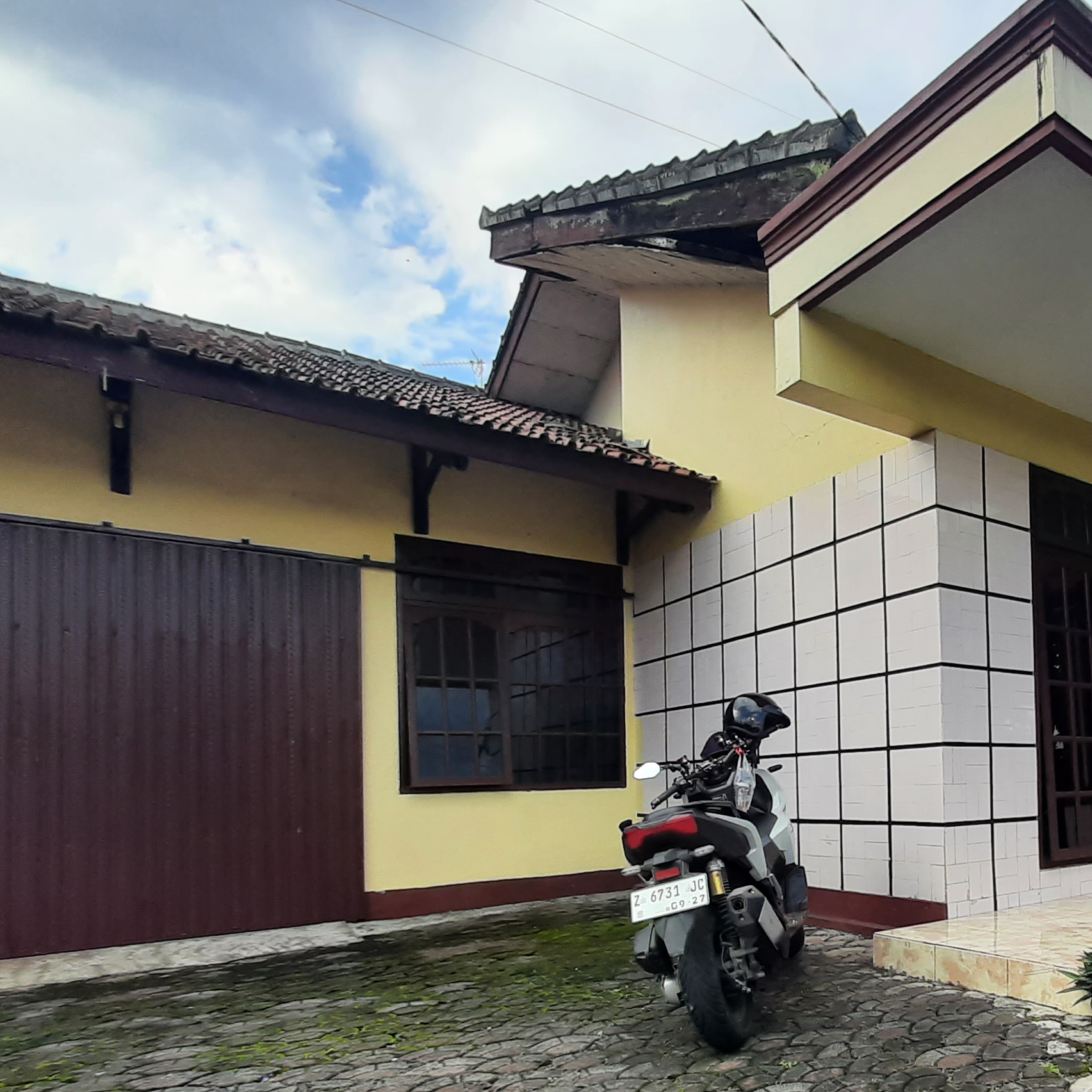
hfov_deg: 66.0
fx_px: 785
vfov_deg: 66.5
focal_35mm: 22
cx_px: 799
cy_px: 781
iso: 40
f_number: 2.2
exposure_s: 1/445
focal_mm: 1.42
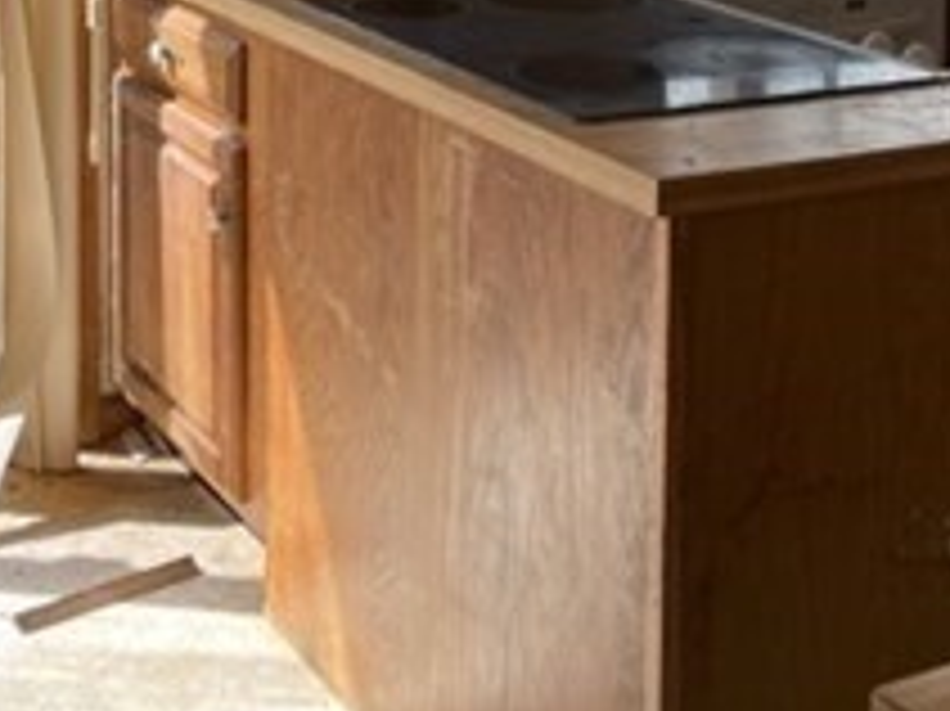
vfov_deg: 18.7
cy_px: -176
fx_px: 2030
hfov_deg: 26.3
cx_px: 383
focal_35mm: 74
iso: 32
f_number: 1.6
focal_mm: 5.1
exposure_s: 1/505
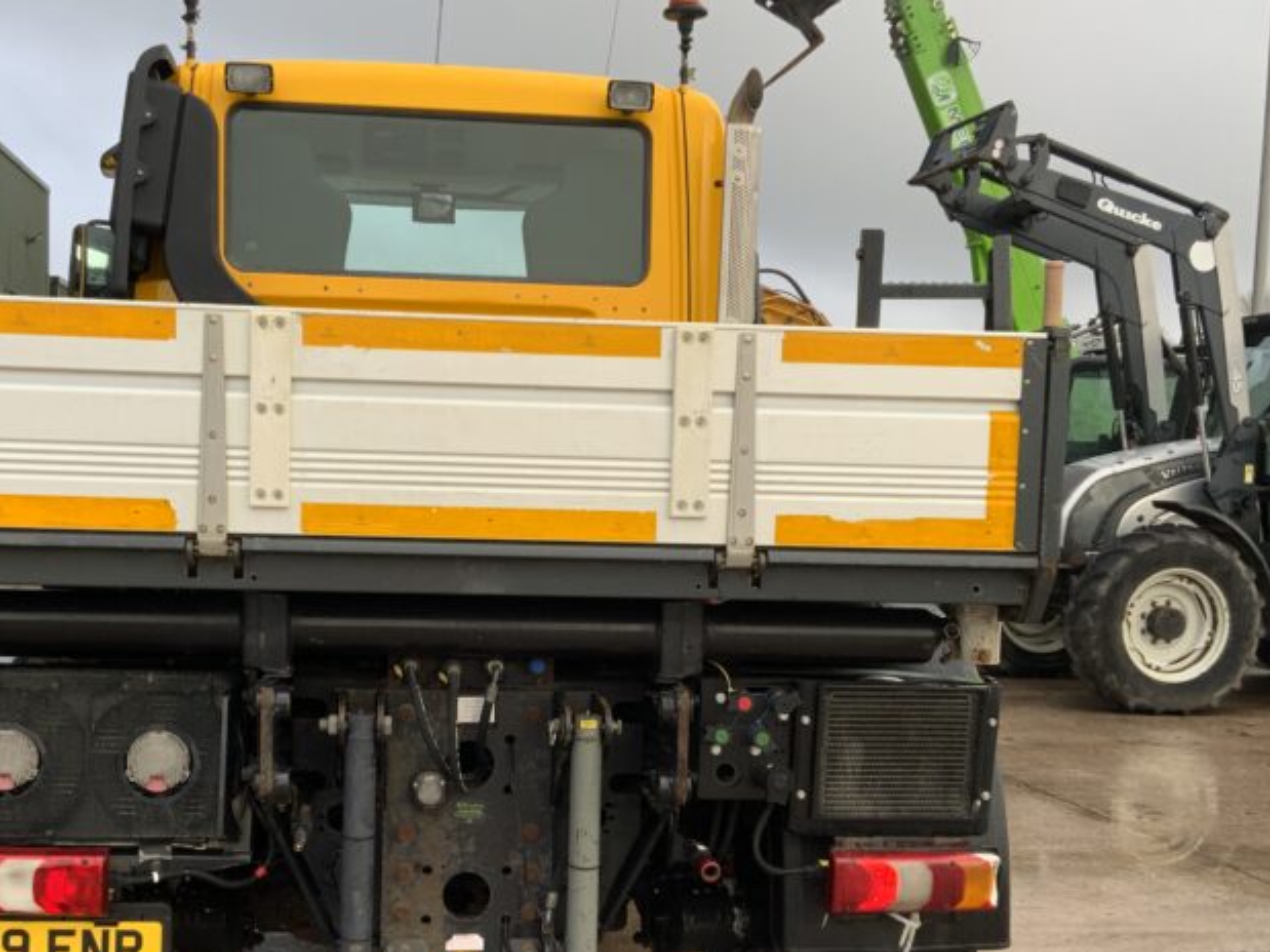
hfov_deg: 39.6
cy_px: 622
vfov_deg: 30.1
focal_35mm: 48
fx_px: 1761
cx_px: 554
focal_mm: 3
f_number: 1.8
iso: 25
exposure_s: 1/122
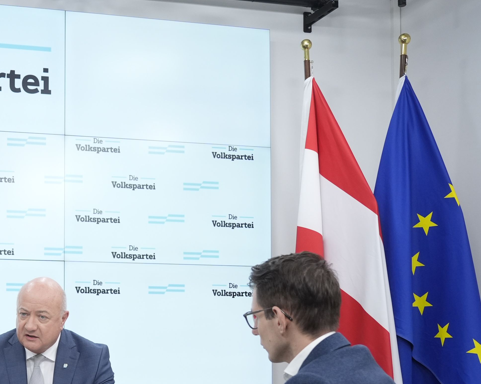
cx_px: 36
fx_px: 883
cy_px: 312
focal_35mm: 62
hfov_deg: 29.1
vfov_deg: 24.2
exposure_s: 1/320
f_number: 5
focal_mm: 32
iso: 2000
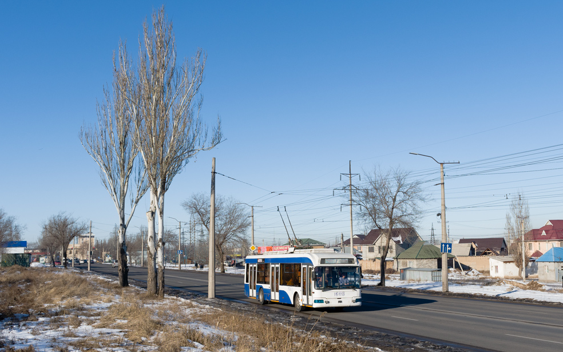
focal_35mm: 41
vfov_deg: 31.2
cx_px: 297
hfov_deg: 48.2
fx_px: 629
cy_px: 160
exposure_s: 1/640
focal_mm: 22
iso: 200
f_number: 8
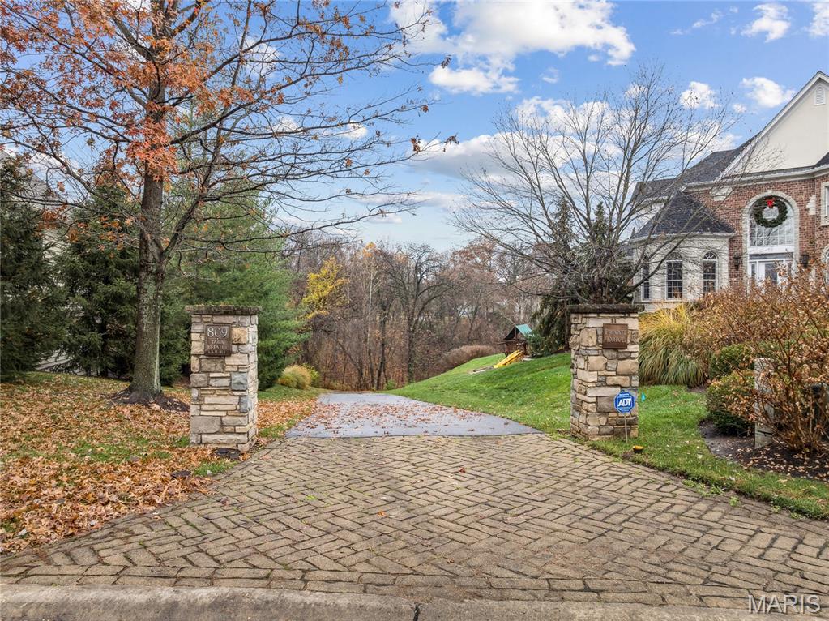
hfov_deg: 71.6
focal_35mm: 24
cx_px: 414
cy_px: 310
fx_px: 574
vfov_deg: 56.8
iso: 130
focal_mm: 12.3
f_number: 2.8
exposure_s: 1/15
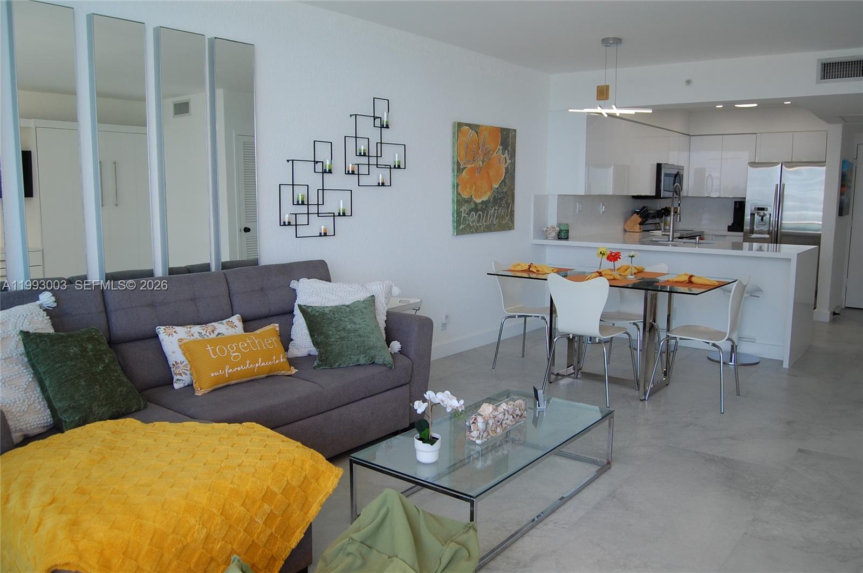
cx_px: 432
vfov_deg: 47.8
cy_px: 286
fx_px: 647
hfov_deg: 67.4
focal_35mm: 27
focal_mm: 18
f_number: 5.6
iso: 250
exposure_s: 1/125
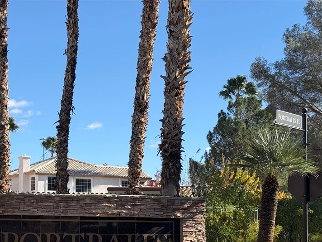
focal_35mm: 69
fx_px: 642
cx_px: 91
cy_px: 174
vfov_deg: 21.2
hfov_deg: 27.9
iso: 64
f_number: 1.78
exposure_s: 1/4098
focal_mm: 6.76
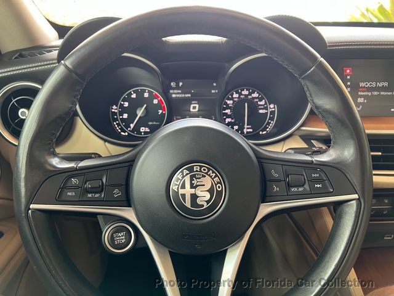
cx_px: 197
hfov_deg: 67.3
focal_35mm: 26
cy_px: 148
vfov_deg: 53.1
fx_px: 296
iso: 125
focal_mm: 5.7
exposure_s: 1/90
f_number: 1.5
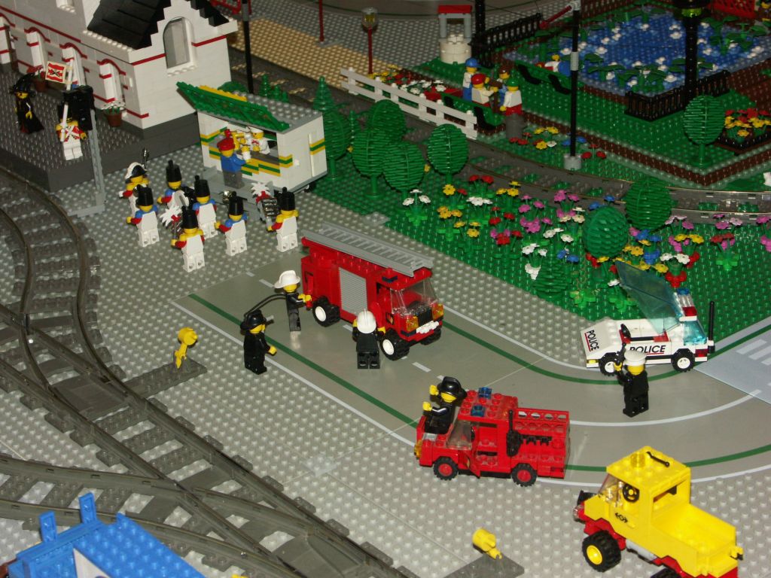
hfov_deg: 24.4
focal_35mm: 80
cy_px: 289
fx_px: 1782
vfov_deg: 18.4
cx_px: 386
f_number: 5
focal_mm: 20.4
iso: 200
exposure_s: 1/80
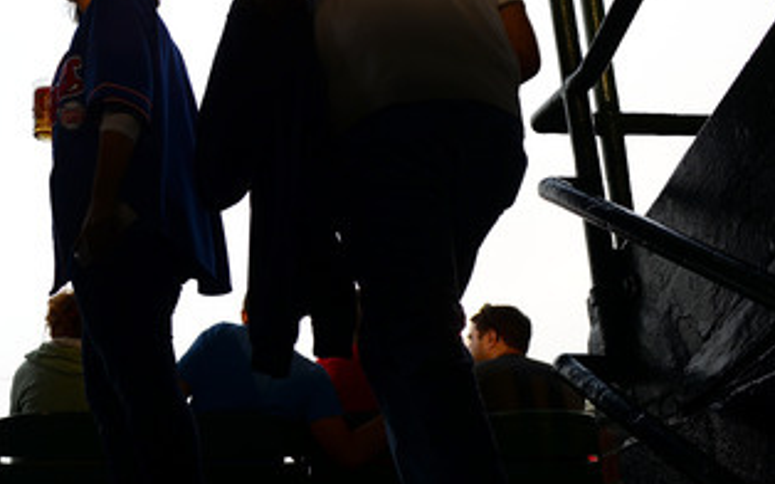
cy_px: 251
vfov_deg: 18.9
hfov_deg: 27.7
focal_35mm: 69
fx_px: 1457
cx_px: -35
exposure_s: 1/500
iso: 200
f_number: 4
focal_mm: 28
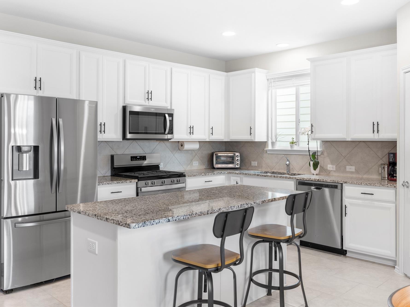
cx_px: 206
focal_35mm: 32
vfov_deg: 43.9
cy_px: 151
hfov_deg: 56.5
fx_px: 382
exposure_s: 1/1.67
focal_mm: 29.2
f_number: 7.1
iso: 160
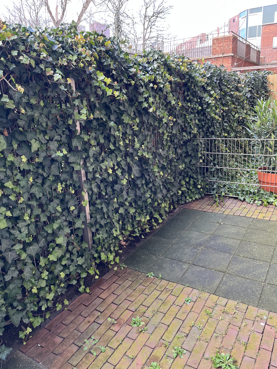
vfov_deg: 67.3
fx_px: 277
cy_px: 184
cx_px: 138
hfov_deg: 53.1
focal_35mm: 26
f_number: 1.6
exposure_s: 1/121
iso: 125
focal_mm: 5.1
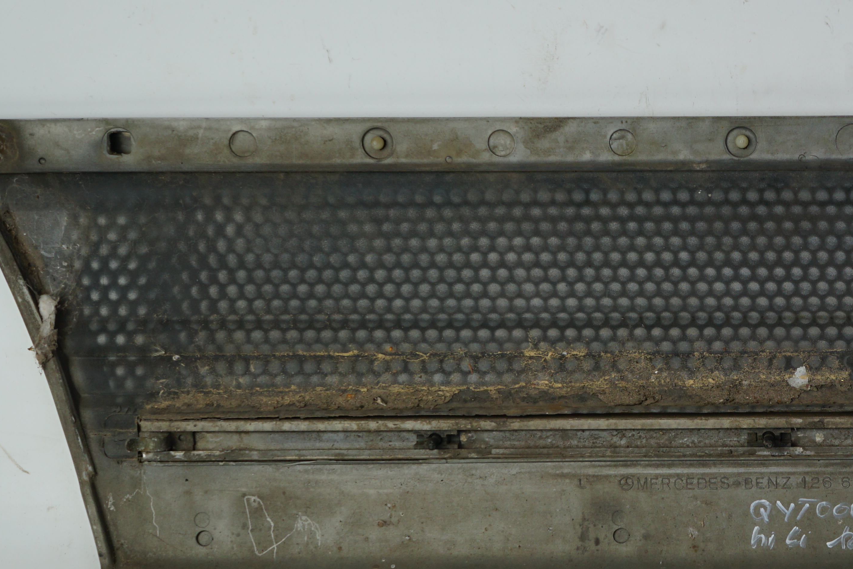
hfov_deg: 27.0
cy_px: 323
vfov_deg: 18.9
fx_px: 1706
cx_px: 785
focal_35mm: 72
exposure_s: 1/160
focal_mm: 34
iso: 200
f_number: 8
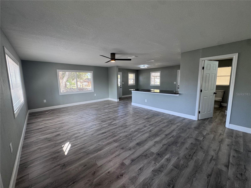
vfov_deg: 85.7
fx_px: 102
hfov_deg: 102.1
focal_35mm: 14
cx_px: 126
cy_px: 94
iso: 100
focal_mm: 2.22
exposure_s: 1/120
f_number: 2.2
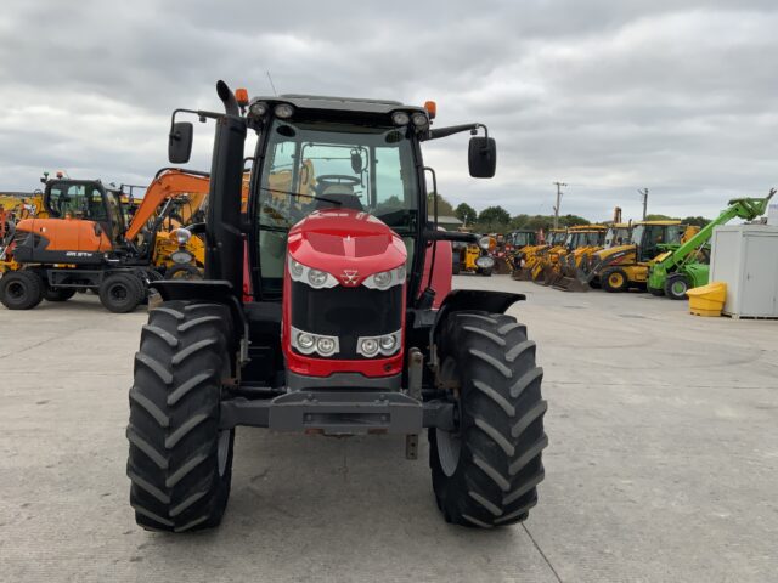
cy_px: 292
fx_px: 652
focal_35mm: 29
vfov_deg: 48.2
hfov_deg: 61.7
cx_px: 389
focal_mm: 3
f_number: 1.8
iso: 16
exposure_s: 1/1250
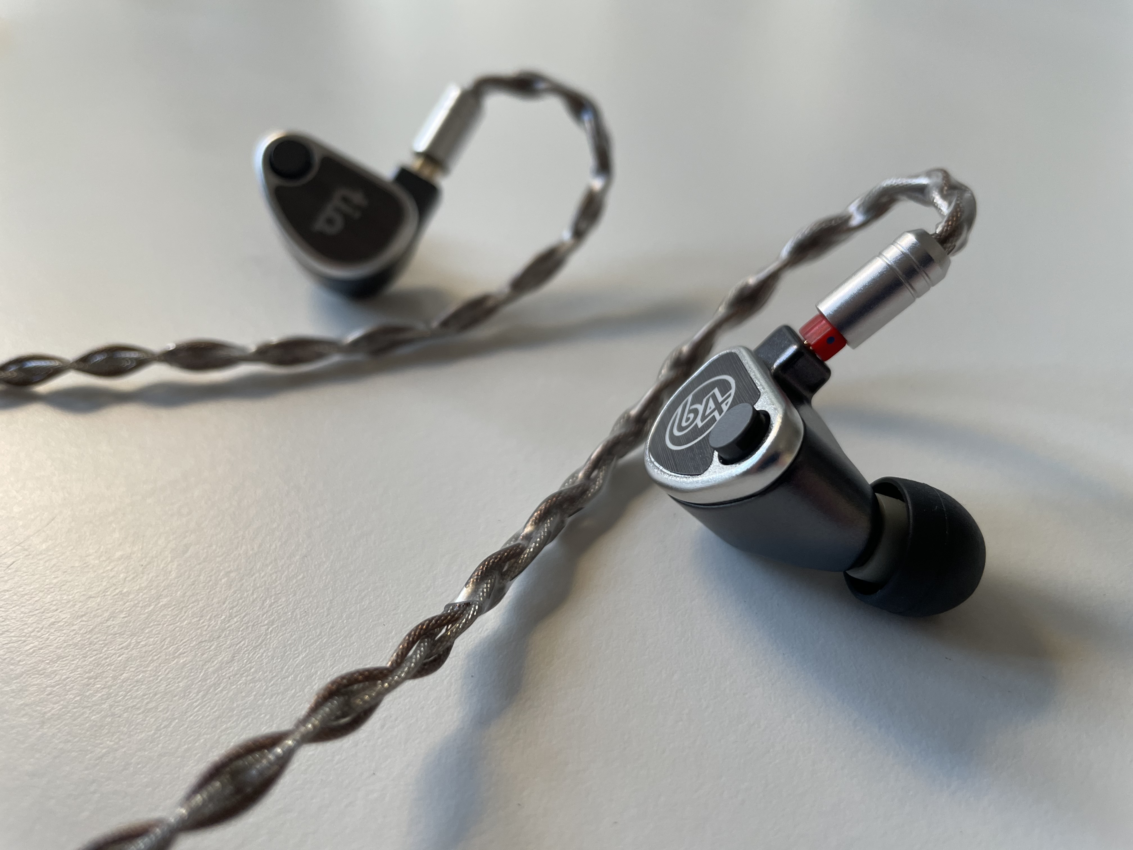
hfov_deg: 67.3
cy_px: 425
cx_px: 566
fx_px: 851
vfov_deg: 53.1
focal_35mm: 26
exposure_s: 1/121
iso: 125
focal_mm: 4.2
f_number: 1.6
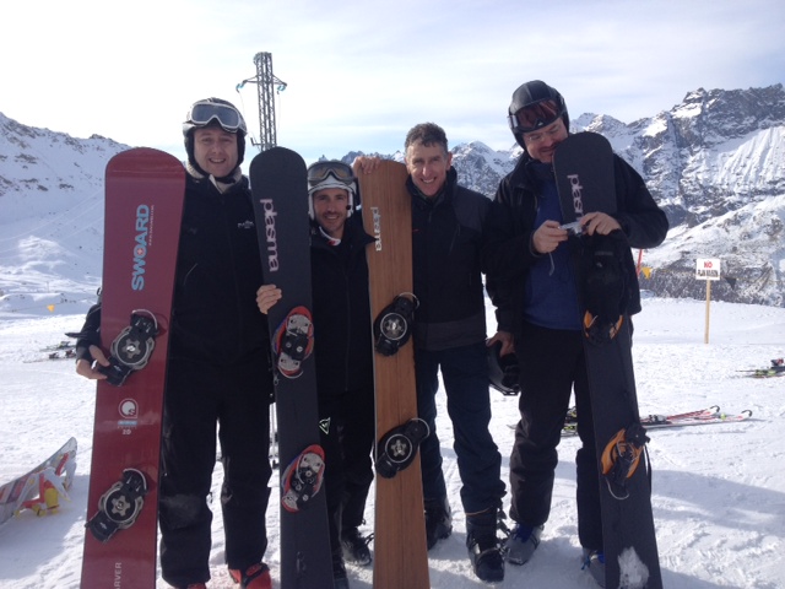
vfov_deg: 40.7
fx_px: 794
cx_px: 392
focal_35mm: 35
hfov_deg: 52.6
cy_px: 294
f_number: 2.4
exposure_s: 1/1577
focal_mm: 4.28
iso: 64
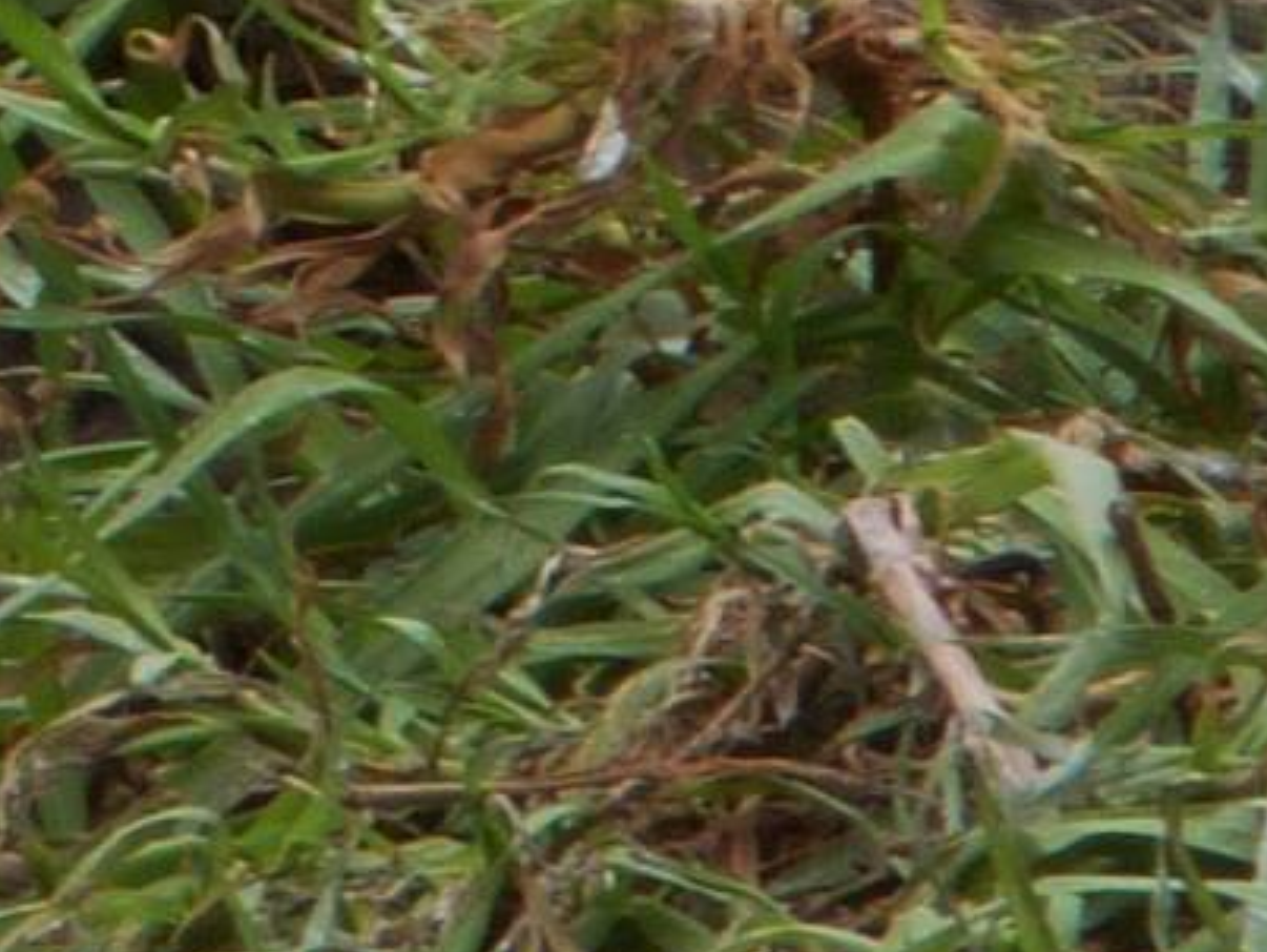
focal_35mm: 2129
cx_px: -211
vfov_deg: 0.7
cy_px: -391
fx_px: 77971
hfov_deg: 0.9
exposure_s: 1/200
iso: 80
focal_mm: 49.2
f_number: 4.9
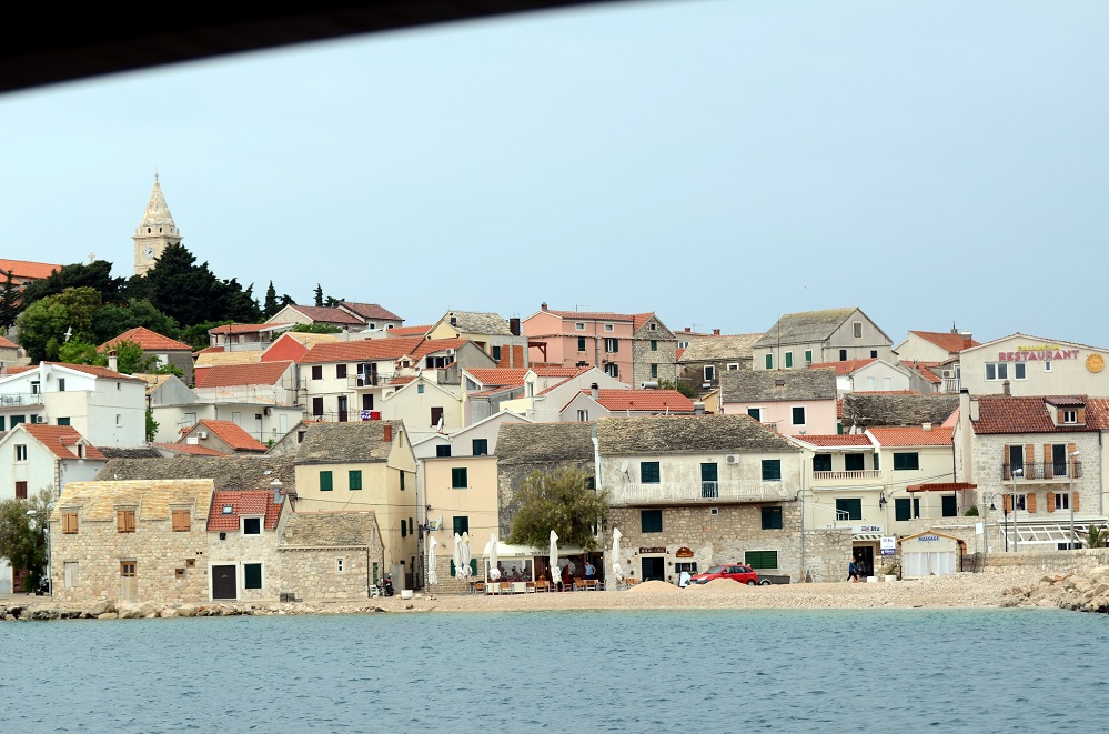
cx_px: 554
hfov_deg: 19.5
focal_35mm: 105
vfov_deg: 13.0
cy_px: 367
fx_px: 3227
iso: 100
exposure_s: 1/500
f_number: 5.6
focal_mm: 70
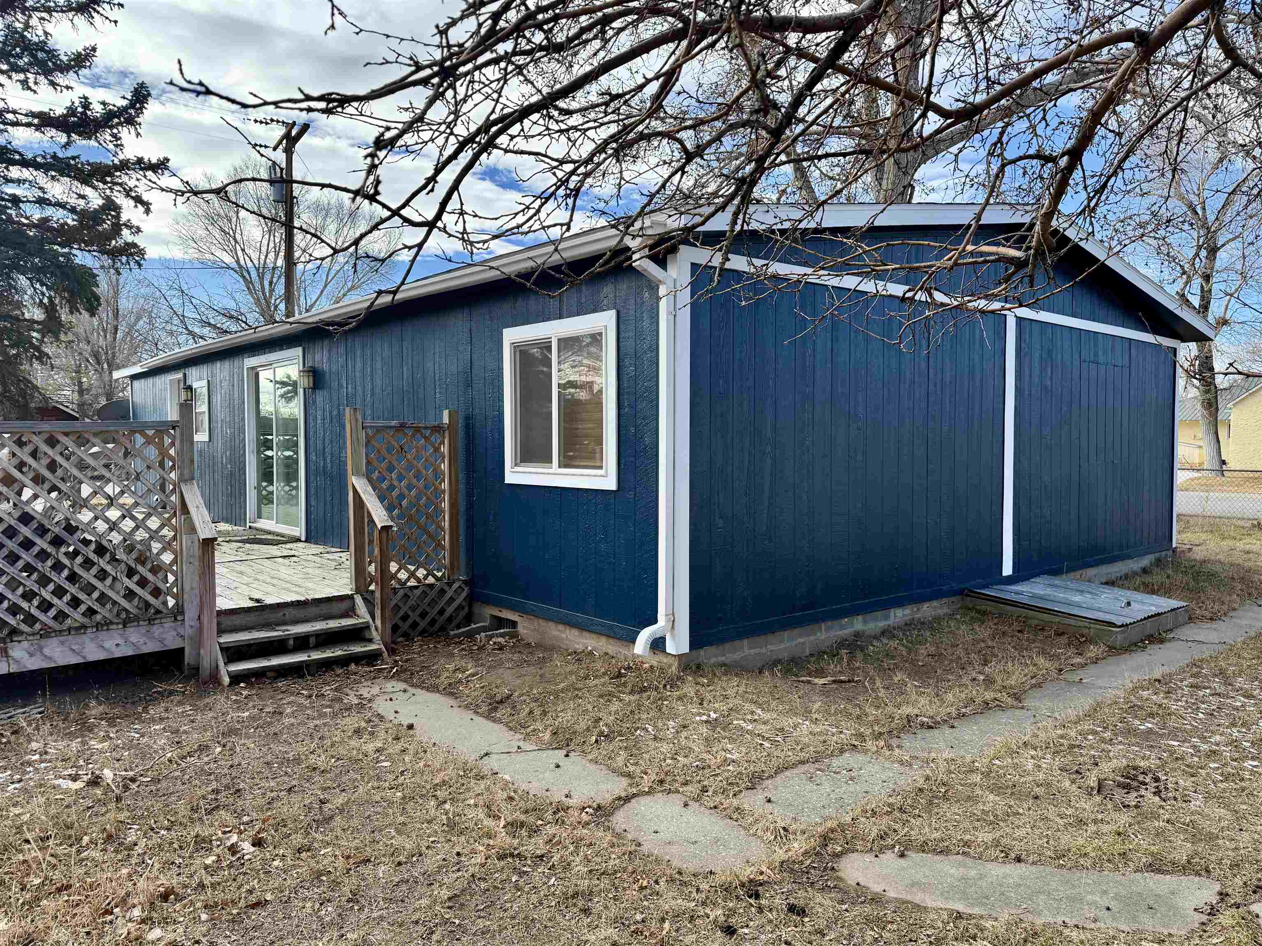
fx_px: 875
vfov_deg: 56.8
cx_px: 631
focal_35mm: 24
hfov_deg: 71.6
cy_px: 473
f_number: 1.78
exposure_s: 1/2169
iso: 100
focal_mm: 6.76
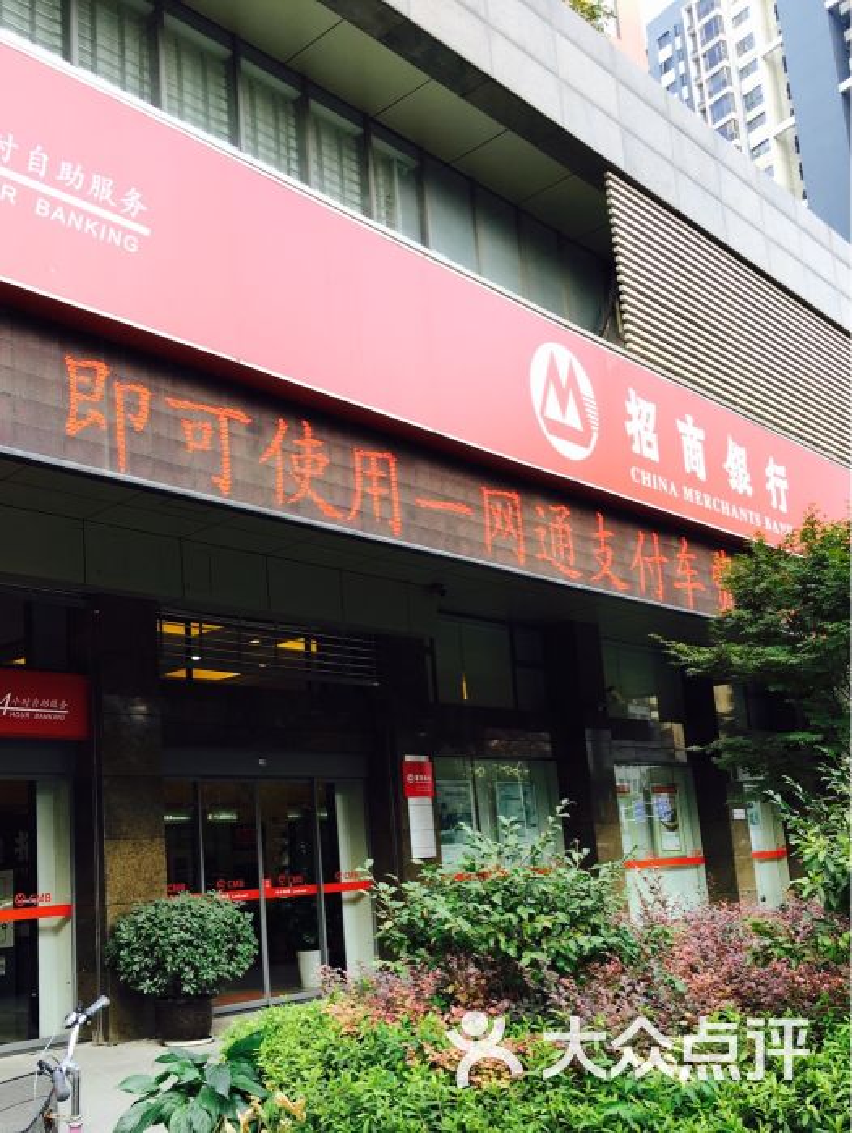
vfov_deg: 61.6
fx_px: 951
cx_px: 426
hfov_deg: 48.3
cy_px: 566
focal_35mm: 29
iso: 25
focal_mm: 4.15
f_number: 2.2
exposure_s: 1/120
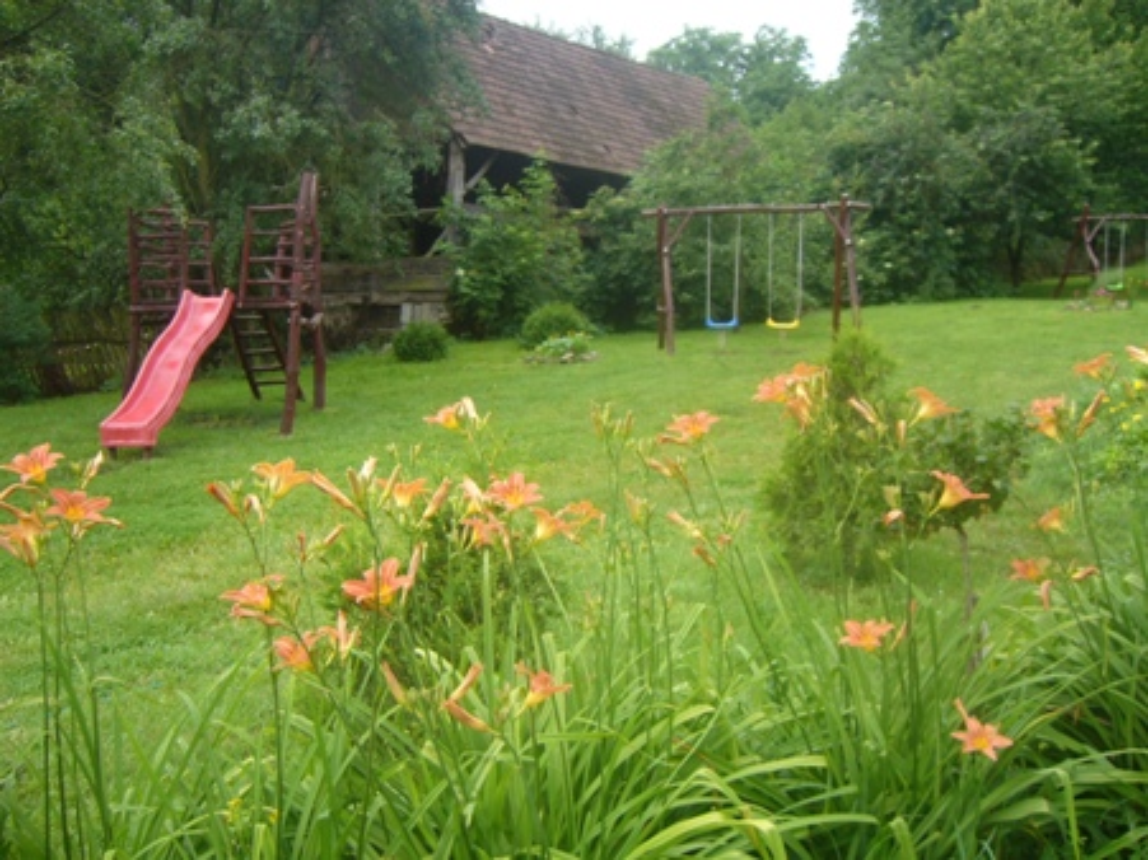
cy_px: 430
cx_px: 574
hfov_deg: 52.6
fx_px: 1160
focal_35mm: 35
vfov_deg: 40.7
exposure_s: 1/320
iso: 80
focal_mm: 5.8
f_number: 2.8
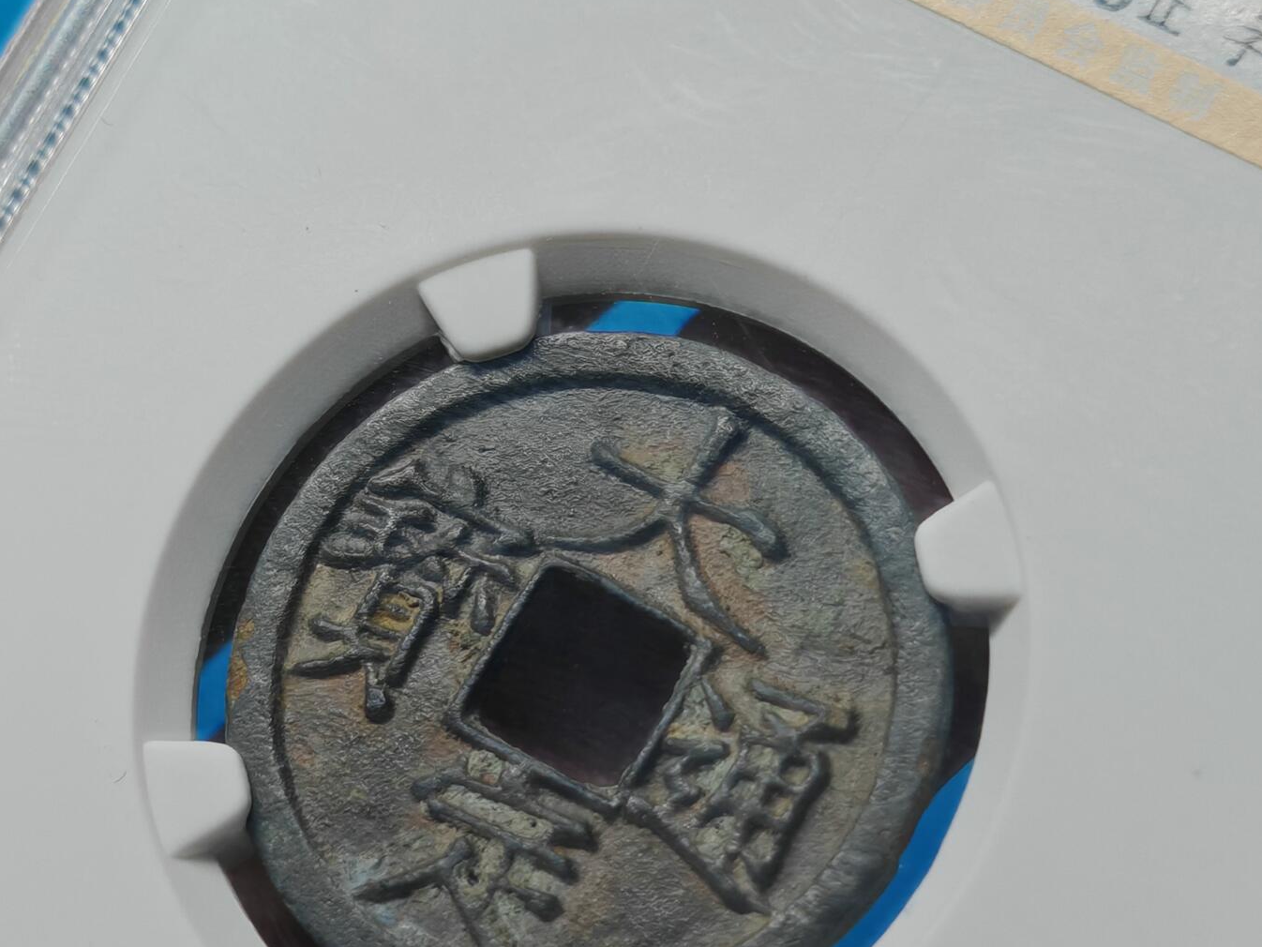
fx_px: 4631
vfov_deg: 11.6
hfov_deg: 15.5
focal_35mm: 127
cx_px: 632
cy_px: 773
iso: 50
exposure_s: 1/220
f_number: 1.6
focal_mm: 7.62
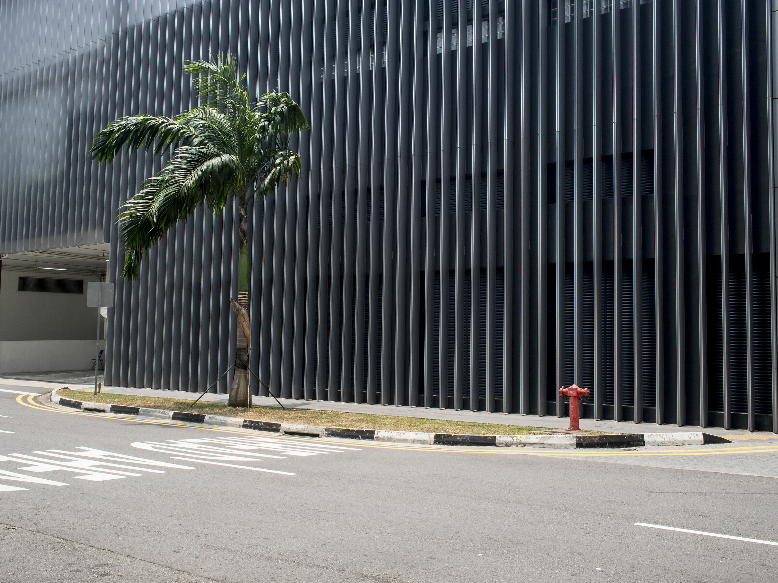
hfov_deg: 54.0
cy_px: 292
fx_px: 764
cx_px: 389
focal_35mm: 34
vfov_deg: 41.8
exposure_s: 1/250
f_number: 8
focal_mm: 17
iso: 200
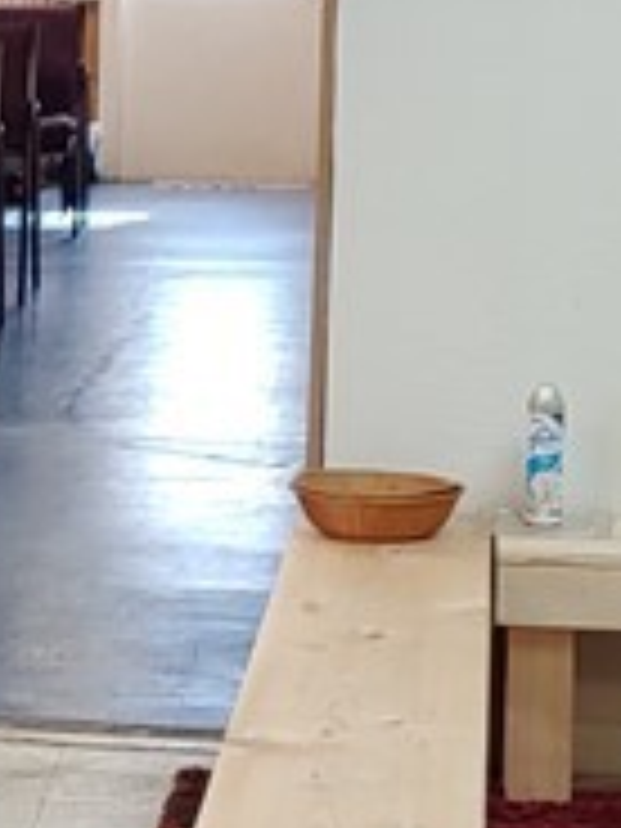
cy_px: 382
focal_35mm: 139
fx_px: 3325
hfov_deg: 9.8
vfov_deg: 14.2
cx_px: -716
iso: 50
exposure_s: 1/60
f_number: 1.5
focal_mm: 4.23
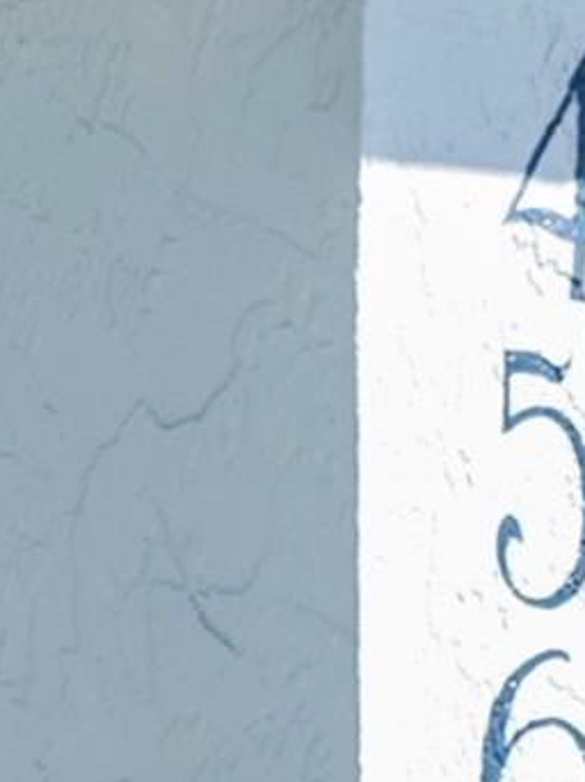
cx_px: -1111
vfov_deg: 9.0
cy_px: 879
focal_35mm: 218
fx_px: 4914
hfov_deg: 6.3
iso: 125
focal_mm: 48.4
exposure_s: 1/800
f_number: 3.5
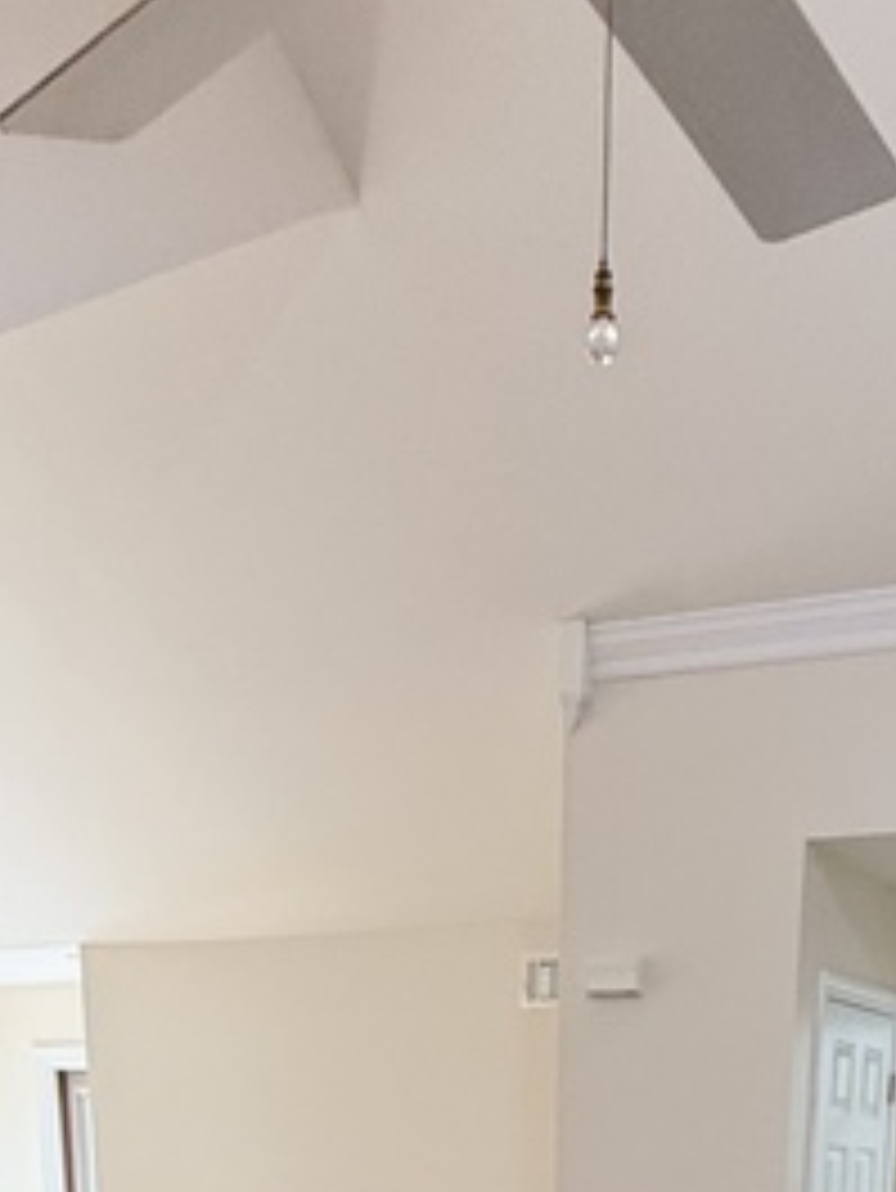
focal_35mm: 57
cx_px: 527
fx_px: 1966
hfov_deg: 25.6
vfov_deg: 23.7
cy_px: 1952
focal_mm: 2.22
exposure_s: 1/120
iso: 200
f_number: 2.2
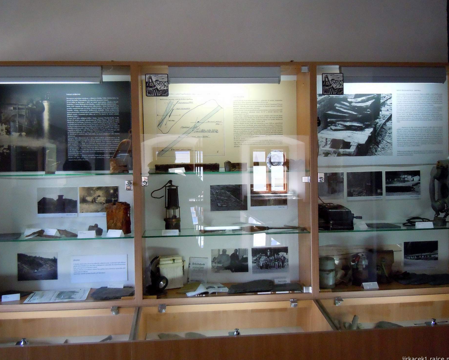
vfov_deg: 45.8
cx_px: 213
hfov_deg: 55.6
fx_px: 425
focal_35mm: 32
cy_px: 179
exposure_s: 1/100
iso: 800
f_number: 3.5
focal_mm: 5.4
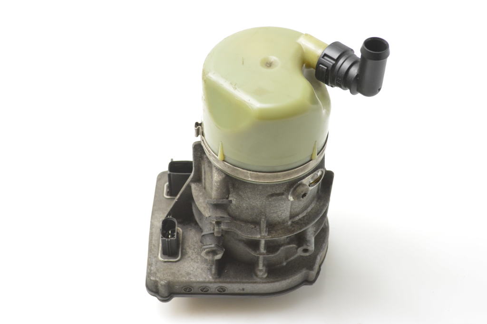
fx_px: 710
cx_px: 244
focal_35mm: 52
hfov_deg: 37.9
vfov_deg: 25.7
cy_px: 162
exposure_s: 1/160
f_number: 6.3
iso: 2000
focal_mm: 35
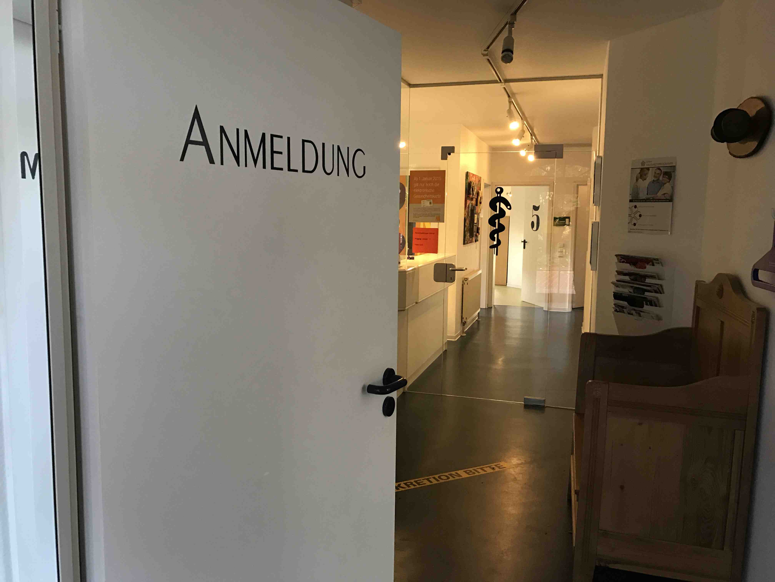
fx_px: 627
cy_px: 291
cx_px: 388
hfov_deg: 63.4
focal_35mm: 28
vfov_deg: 49.7
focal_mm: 3.99
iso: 64
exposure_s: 1/17
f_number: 1.8
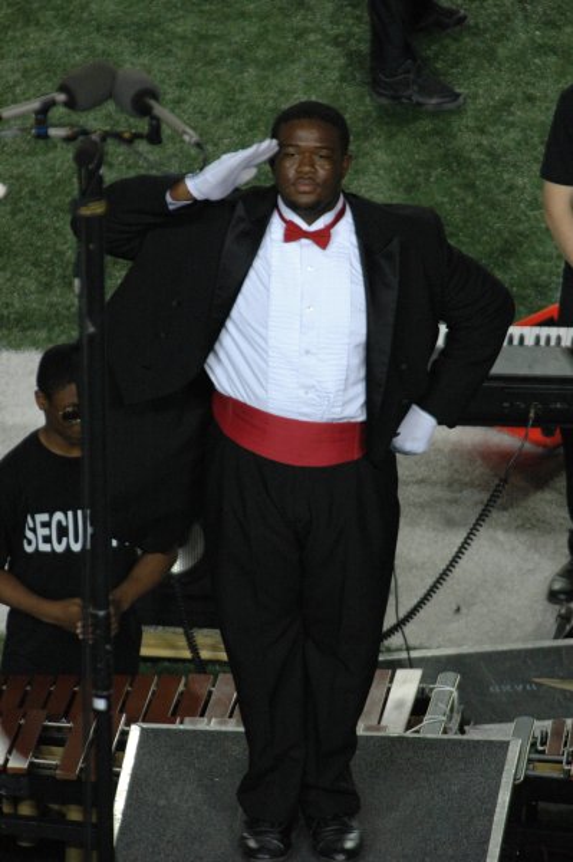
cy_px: 431
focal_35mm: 600
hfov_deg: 2.3
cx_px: 286
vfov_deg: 3.4
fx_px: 14349
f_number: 5.6
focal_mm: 400
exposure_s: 1/60
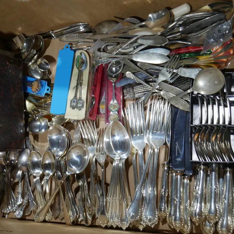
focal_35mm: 48
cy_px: 119
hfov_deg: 35.2
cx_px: 87
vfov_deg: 35.4
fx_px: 367
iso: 200
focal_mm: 20
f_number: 4.4
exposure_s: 1/60
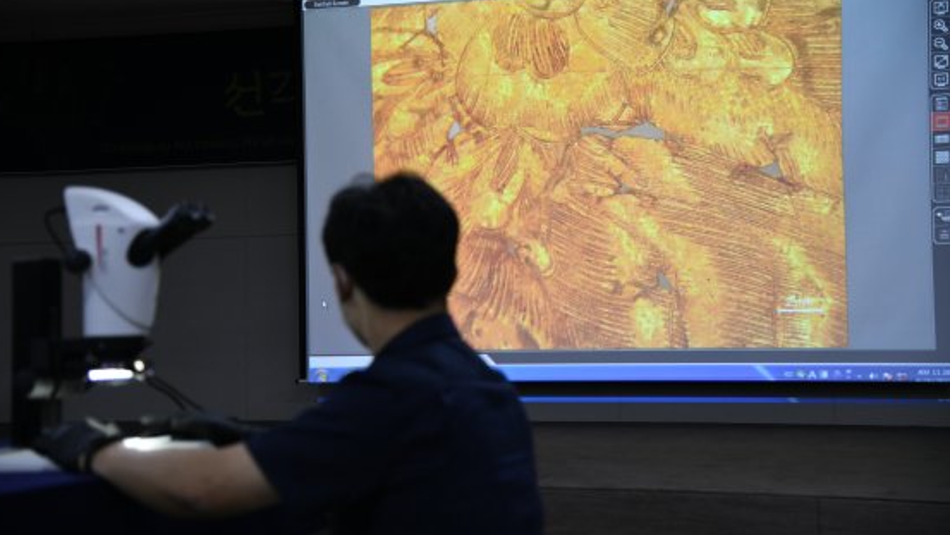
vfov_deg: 18.0
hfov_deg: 31.4
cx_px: 466
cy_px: 234
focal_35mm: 67
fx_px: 1688
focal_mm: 62
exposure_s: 1/200
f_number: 4
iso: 2000
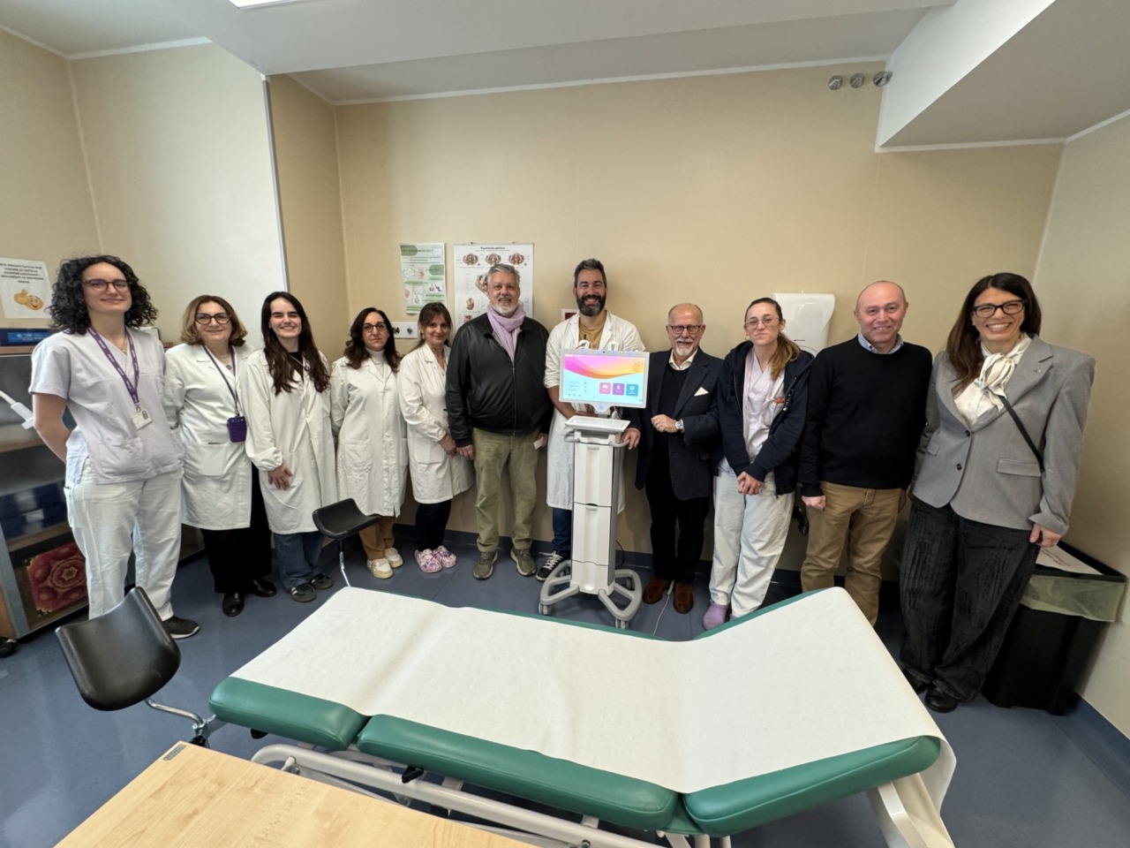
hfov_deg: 102.1
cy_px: 424
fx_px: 457
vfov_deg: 85.7
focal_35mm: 14
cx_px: 565
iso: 200
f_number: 2.2
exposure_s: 1/50
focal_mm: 2.22
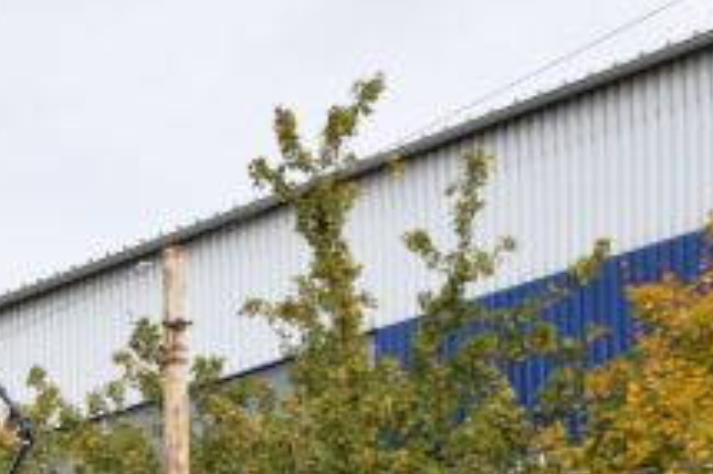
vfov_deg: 7.4
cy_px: 880
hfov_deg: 11.2
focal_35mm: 179
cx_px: -232
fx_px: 3542
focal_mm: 32
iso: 100
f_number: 7.1
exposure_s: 1/200
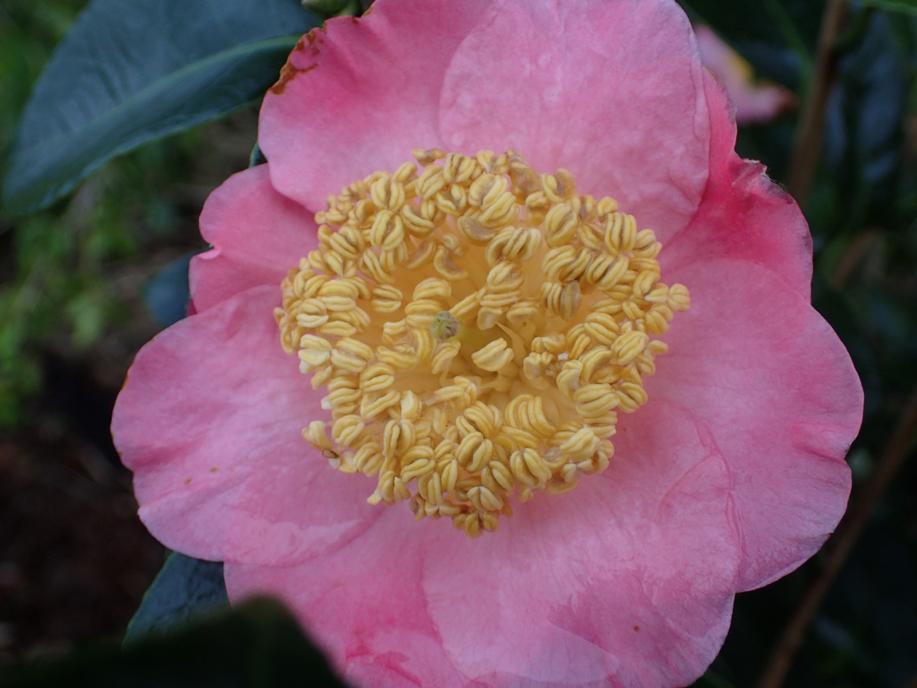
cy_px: 344
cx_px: 458
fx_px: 1006
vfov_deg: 37.7
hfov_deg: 49.0
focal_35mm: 38
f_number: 2.7
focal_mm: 6.86
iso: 100
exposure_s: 1/250
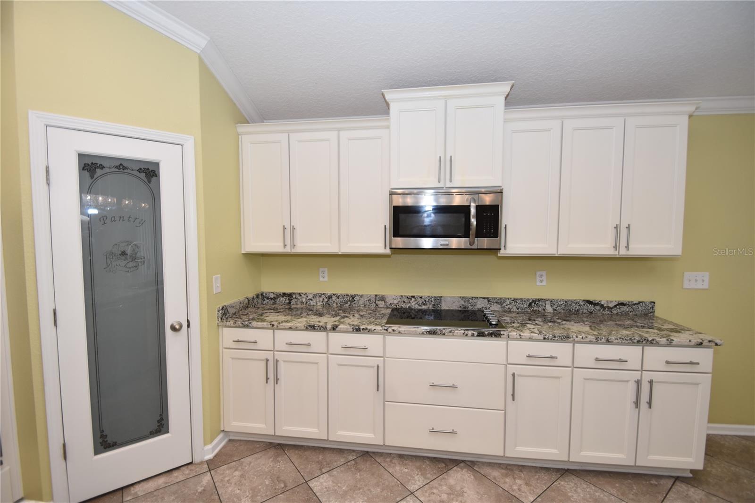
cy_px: 252
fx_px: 314
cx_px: 378
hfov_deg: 100.4
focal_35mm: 15
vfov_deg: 77.3
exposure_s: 1/60
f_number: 4
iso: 200
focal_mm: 10
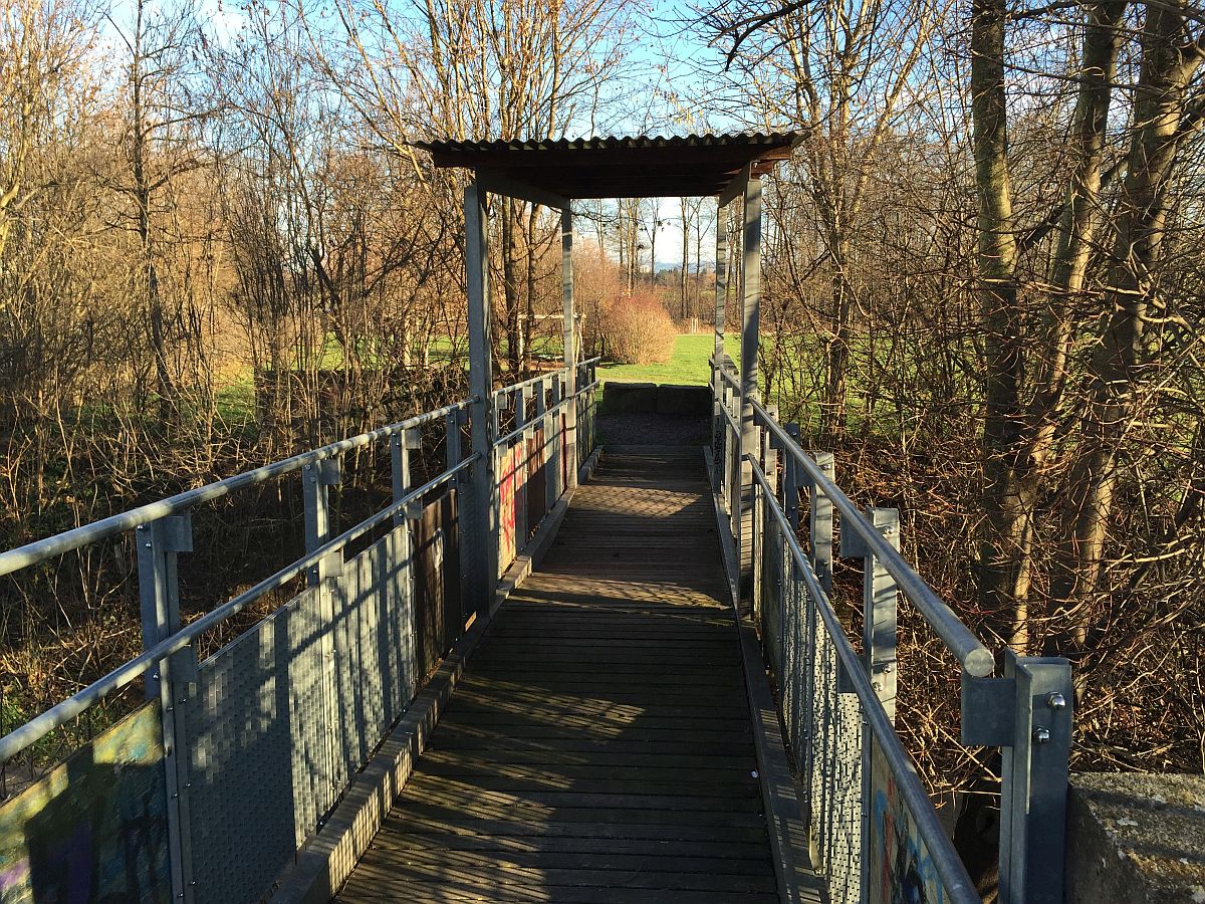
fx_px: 1010
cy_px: 452
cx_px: 602
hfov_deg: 61.7
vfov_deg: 48.2
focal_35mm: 29
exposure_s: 1/327
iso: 32
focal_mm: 4.15
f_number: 2.2
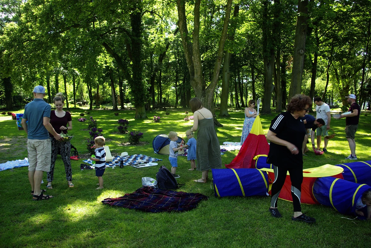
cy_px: 124
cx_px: 186
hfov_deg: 67.3
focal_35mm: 27
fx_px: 279
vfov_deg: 48.0
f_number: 5.6
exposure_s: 1/100
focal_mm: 18
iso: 200
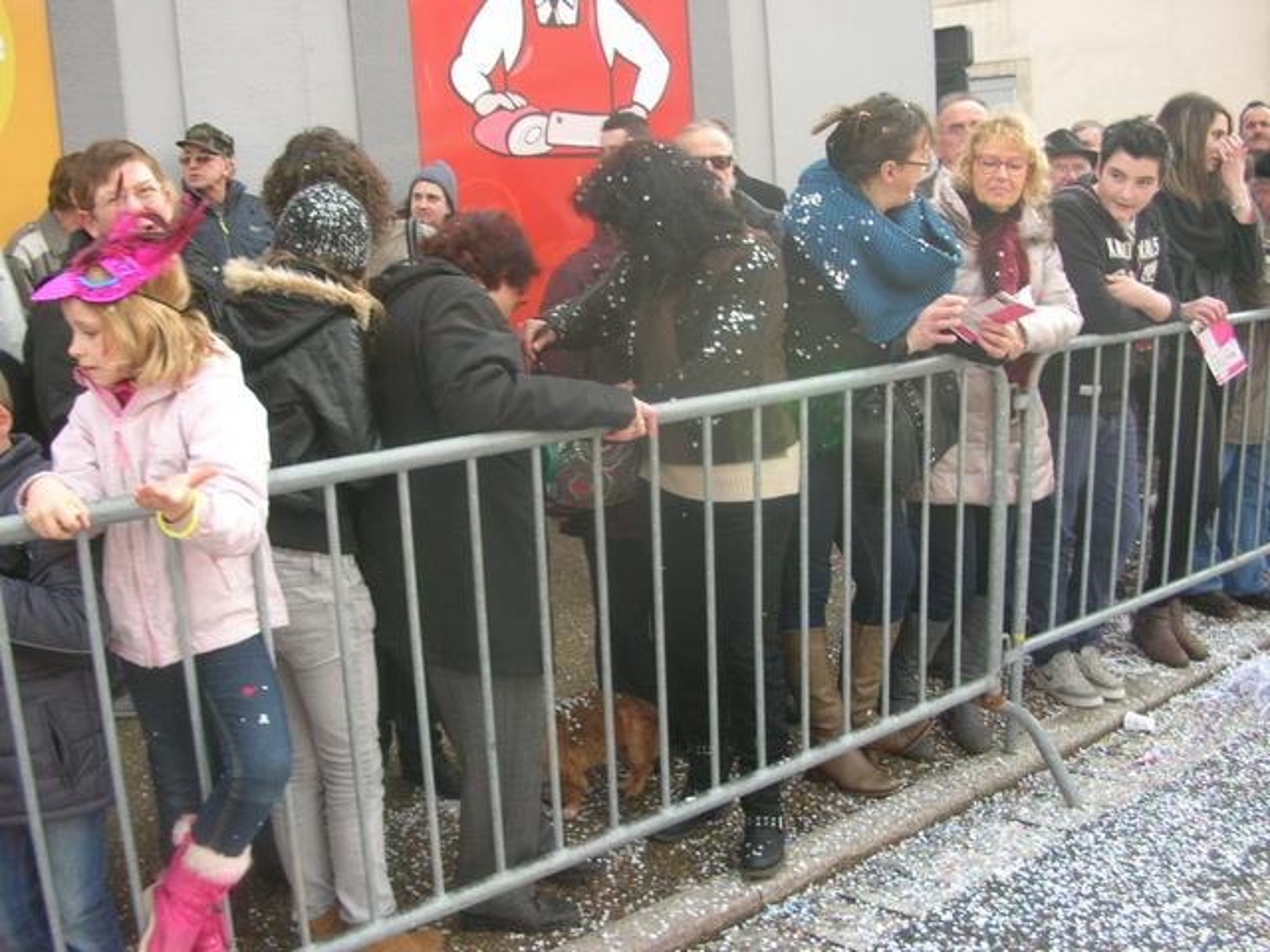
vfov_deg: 40.7
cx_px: 635
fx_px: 1284
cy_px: 476
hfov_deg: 52.6
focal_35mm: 35
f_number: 2.8
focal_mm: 5.8
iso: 50
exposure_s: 1/93.6
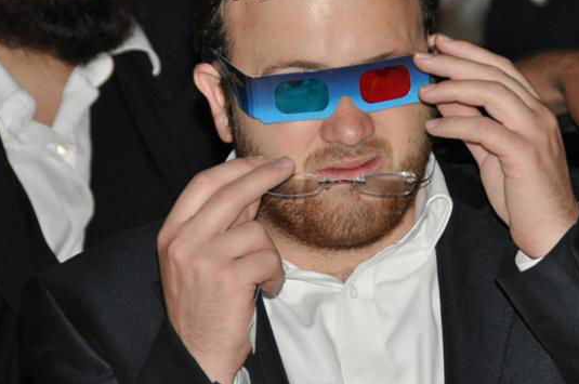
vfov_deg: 2.8
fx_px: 7837
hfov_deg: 4.2
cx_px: 445
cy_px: 78
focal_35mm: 488
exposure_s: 1/60
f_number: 5.6
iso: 800
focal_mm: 170
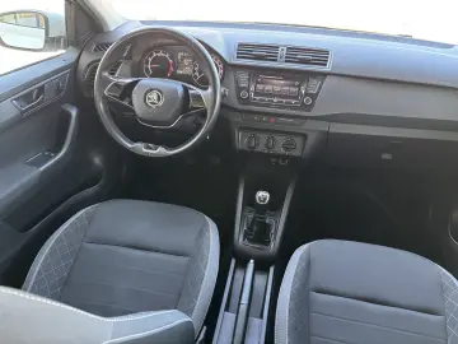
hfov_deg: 67.3
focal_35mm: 26
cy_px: 172
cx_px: 229
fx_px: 344
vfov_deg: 53.1
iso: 250
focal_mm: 5.96
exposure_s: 1/60
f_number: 1.6
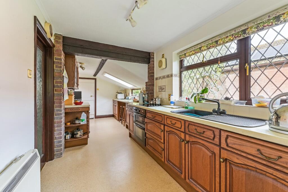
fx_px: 112
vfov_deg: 81.2
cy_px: 96
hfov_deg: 104.3
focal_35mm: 14
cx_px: 144
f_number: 13
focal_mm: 14
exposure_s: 1/5
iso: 400
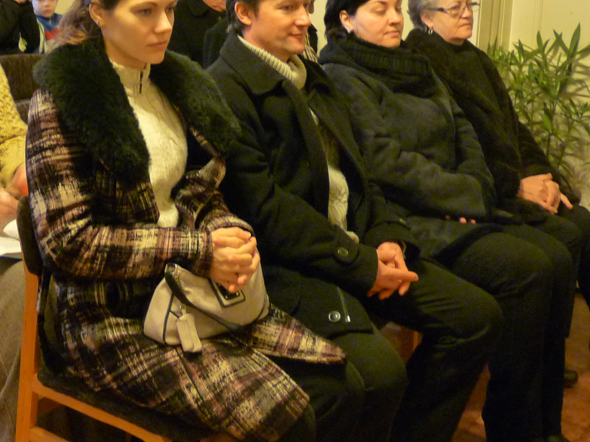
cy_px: 25
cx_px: 157
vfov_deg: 26.4
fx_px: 903
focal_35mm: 53
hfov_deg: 35.5
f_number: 2.8
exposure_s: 1/8
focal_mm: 4.8
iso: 400
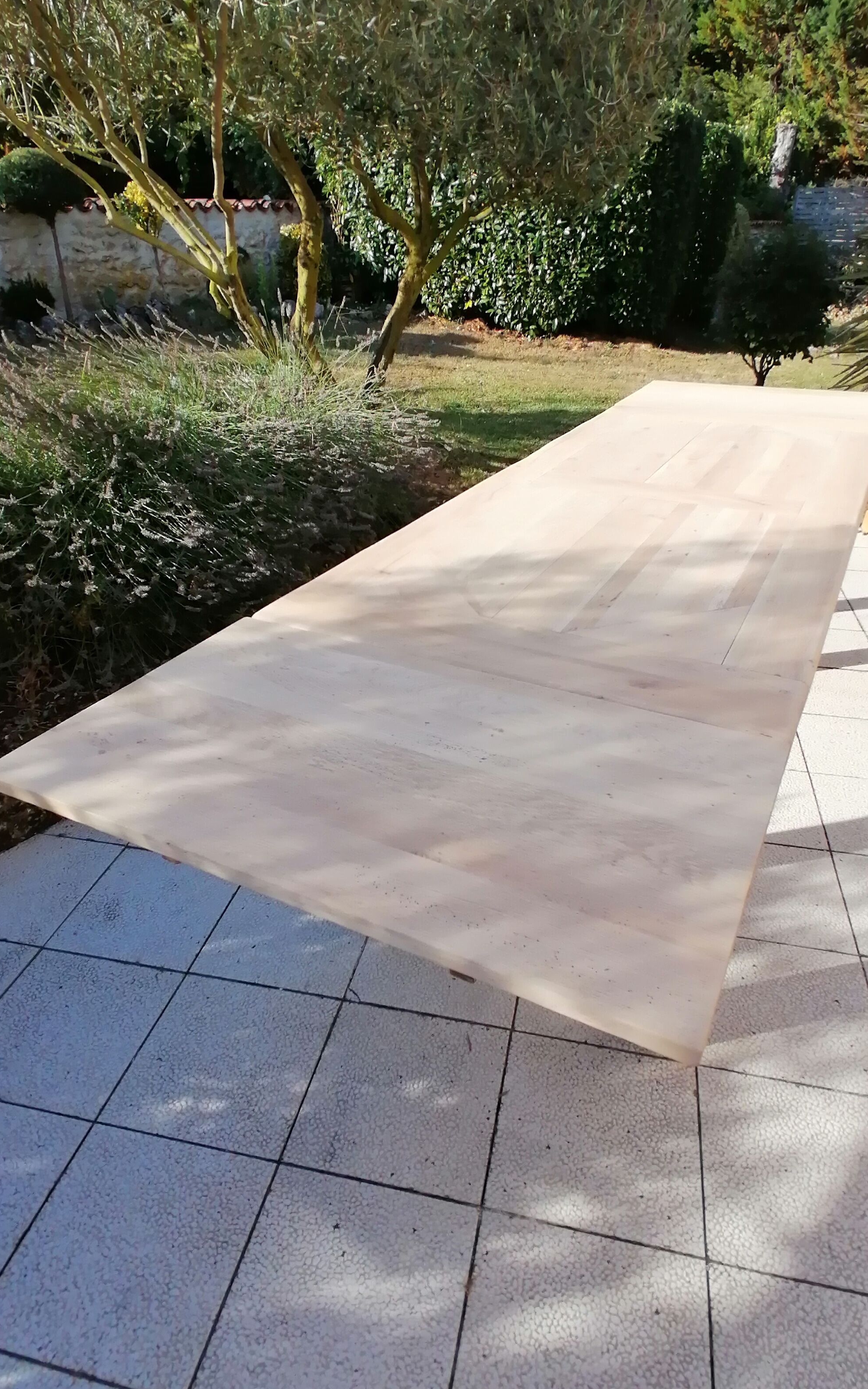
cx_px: 421
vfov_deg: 77.2
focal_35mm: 23
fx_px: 871
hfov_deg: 53.0
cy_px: 708
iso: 50
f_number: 2.4
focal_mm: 2.84
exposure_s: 1/500
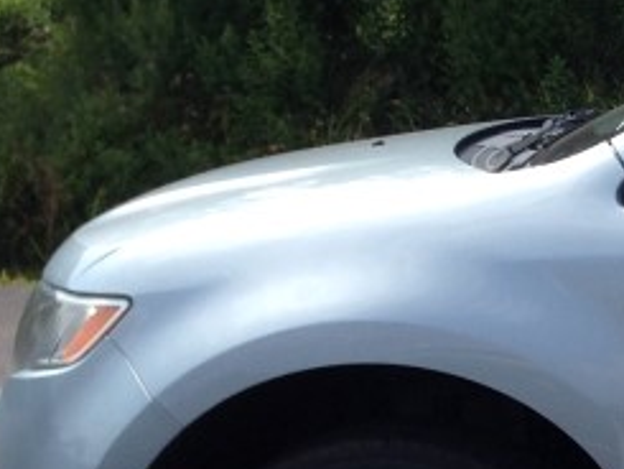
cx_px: 1205
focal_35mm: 138
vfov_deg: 10.7
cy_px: 342
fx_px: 2489
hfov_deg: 12.7
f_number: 2.4
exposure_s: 1/1232
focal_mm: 4.12
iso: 50
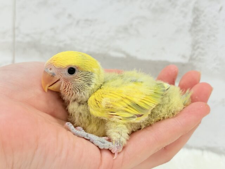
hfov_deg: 36.8
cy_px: 84
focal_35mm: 52
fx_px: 338
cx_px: 112
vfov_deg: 28.0
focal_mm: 5.96
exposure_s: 1/100
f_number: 1.6
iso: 64
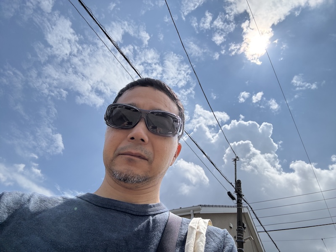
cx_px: 168
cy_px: 126
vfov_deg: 58.9
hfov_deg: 73.9
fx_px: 223
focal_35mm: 23
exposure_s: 1/3356
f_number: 1.9
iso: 25
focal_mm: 2.69
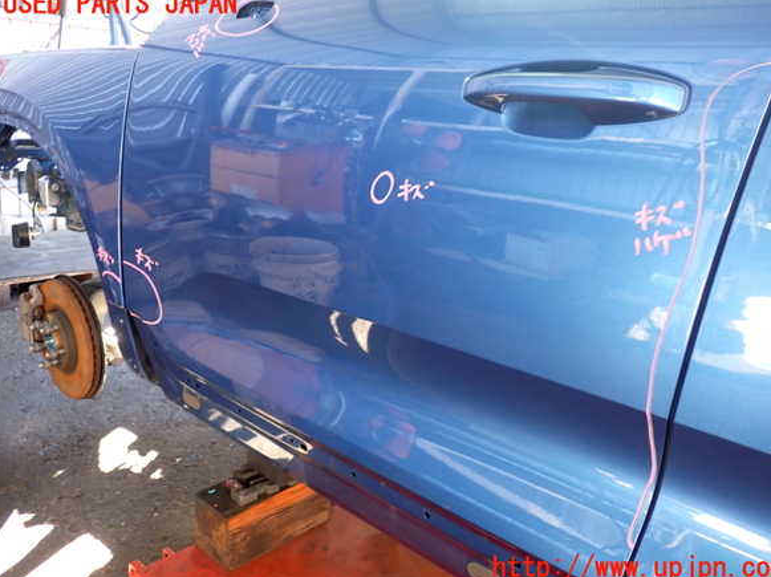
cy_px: 287
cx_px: 394
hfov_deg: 58.4
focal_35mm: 31
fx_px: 690
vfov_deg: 45.4
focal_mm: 5.4
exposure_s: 1/30
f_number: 2.3
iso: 200
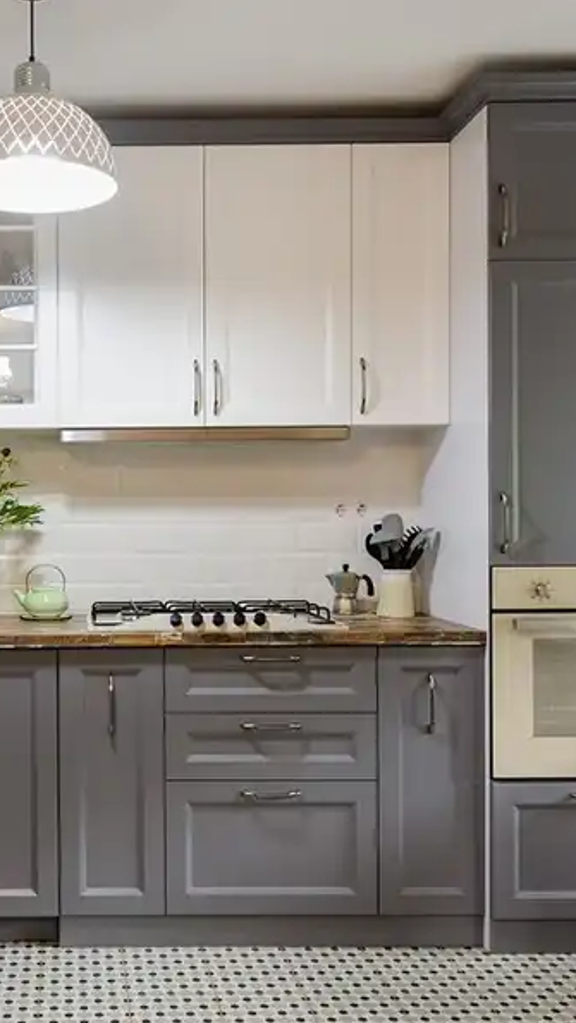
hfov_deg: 30.1
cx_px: 77
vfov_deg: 52.8
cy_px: 512
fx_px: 1031
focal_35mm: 38
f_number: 10
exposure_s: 1/5
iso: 400
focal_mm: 24
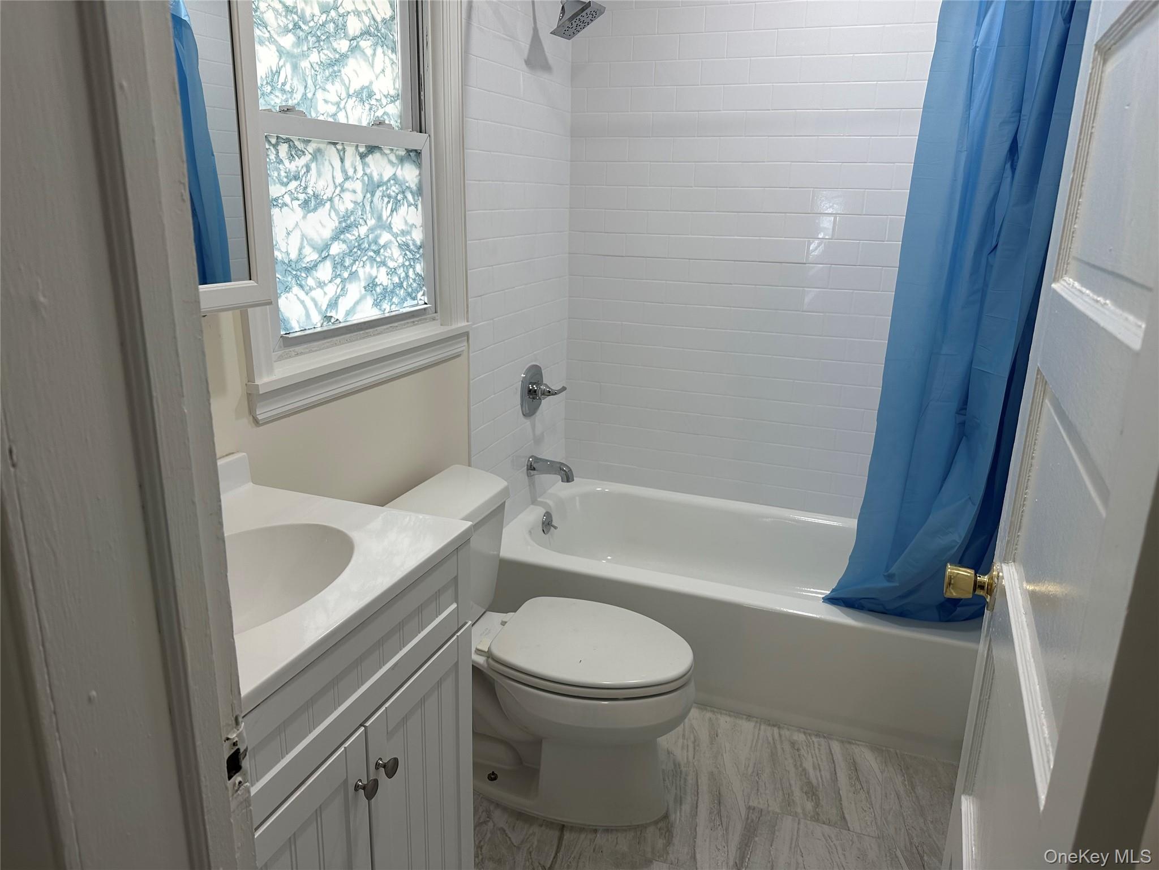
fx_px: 804
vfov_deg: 56.8
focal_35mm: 24
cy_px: 435
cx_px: 580
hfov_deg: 71.6
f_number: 1.78
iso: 80
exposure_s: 1/120
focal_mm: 6.86
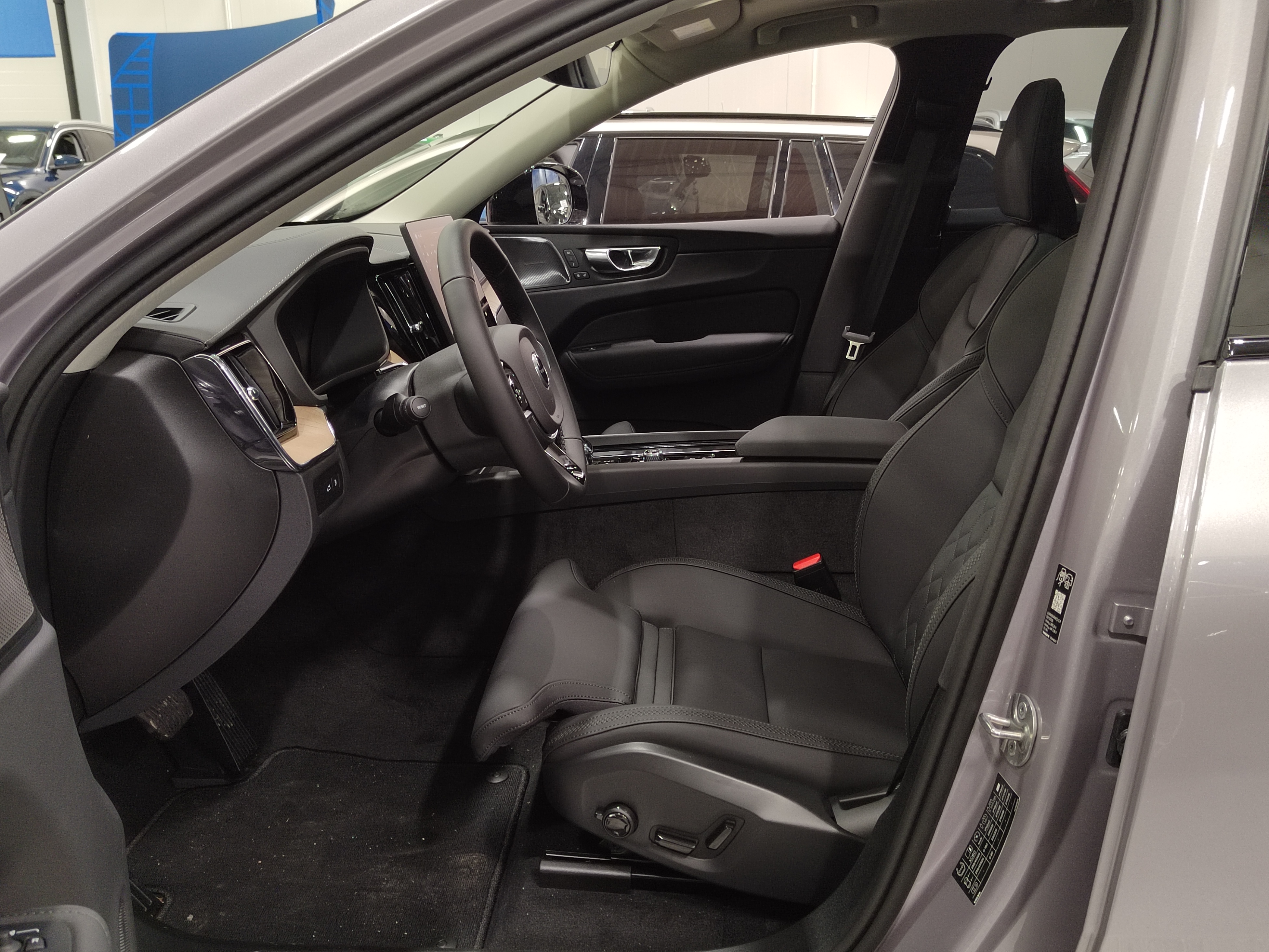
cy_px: 476
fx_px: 1100
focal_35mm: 30
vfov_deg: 46.8
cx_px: 634
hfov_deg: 60.0
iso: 1025
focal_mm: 5.52
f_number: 1.9
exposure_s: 1/50
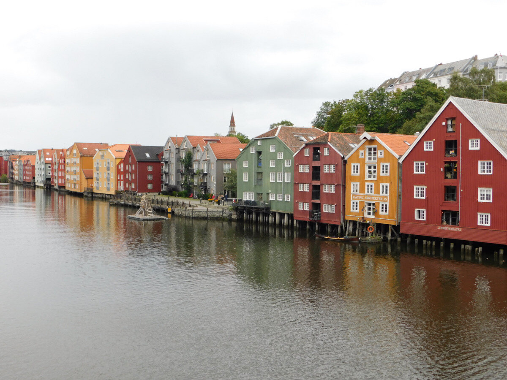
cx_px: 254
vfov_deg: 36.0
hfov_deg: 46.8
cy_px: 190
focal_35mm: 40
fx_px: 586
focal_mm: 7.1
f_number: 3.6
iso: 125
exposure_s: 1/200
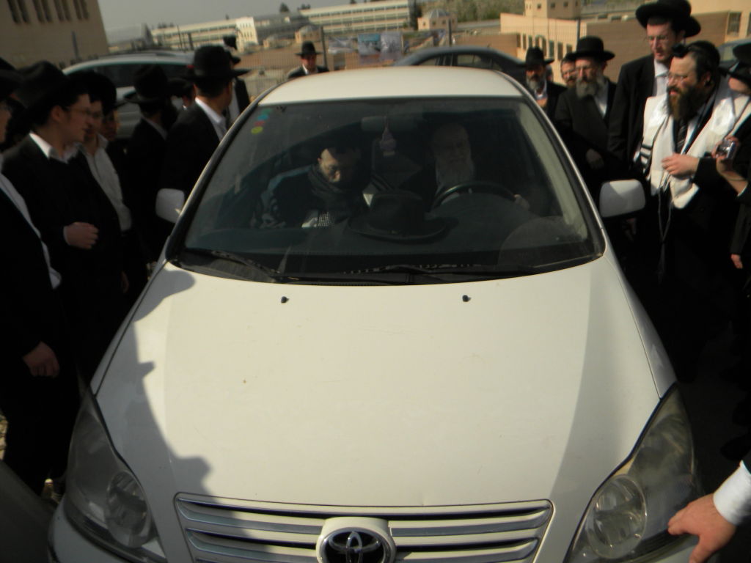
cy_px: 282
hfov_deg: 63.4
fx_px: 607
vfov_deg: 49.7
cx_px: 376
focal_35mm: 28
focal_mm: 5
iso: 80
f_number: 7
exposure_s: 1/585
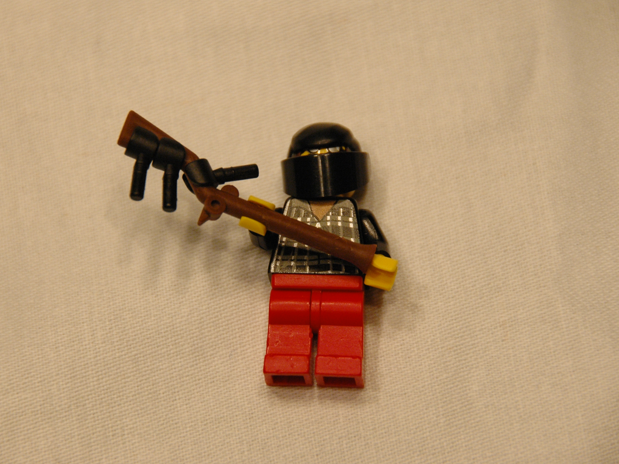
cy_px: 232
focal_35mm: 326
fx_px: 5829
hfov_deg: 6.1
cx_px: 288
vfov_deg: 4.6
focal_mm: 200
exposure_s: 1/25
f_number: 5.6
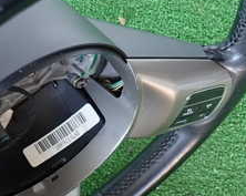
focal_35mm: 66
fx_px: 480
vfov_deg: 23.0
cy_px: 73
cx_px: 22
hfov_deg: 27.7
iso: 200
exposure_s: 1/60
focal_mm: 4.5
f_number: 2
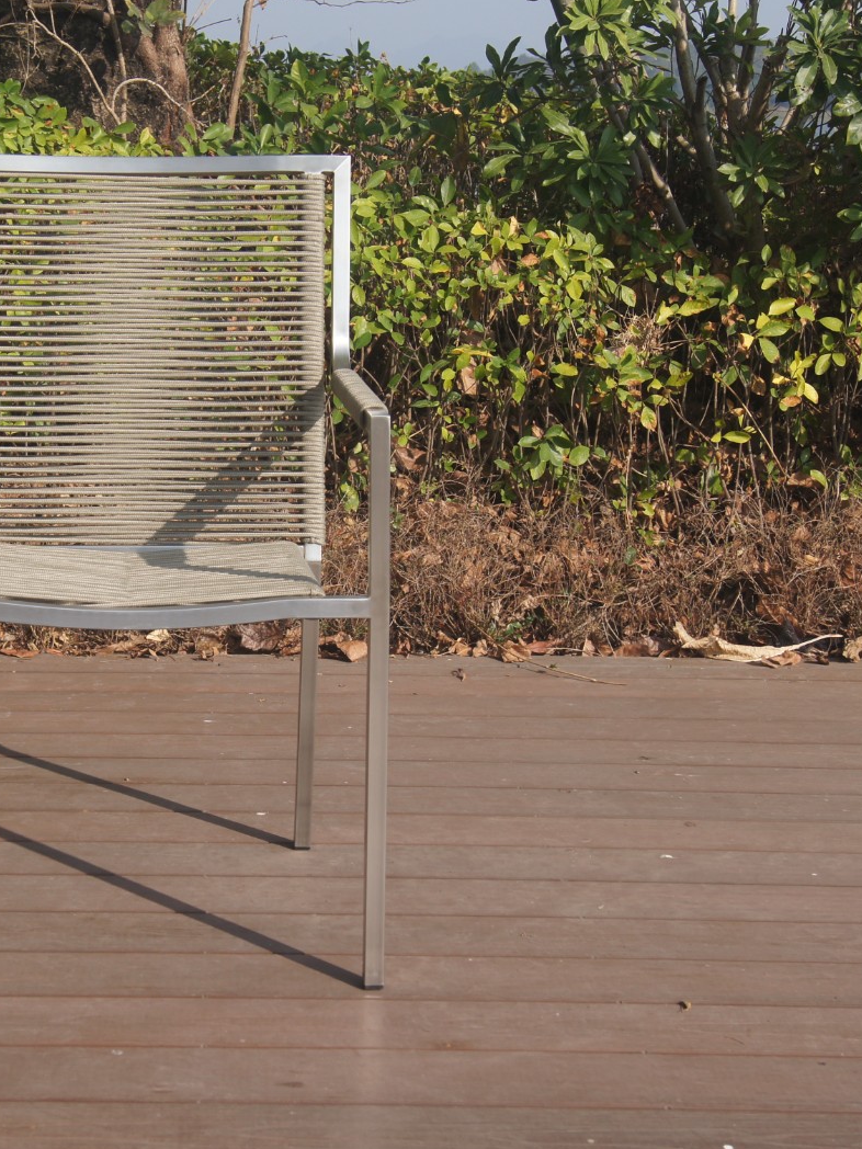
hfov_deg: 22.0
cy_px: 579
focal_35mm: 66
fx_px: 2191
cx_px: 201
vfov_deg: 29.4
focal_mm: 30
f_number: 9
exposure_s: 1/200
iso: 100
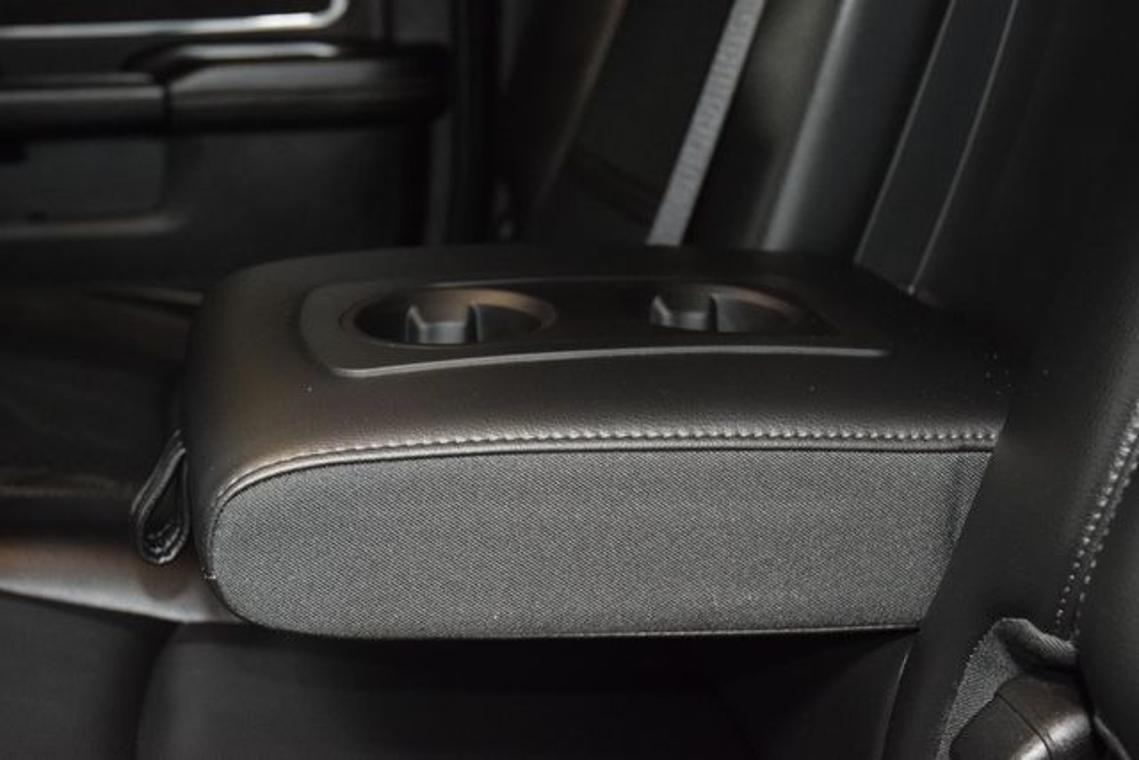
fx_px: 1661
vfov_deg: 25.8
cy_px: 380
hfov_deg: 37.8
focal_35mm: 52
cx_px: 570
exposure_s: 1/15
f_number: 4.2
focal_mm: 35
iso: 2800
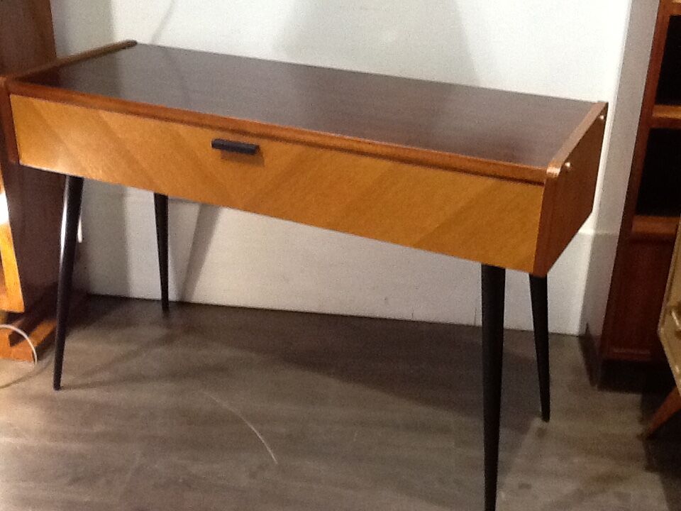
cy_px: 256
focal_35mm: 44
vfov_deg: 32.9
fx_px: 866
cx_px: 340
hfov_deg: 42.9
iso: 250
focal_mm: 2.03
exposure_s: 1/33
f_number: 2.4
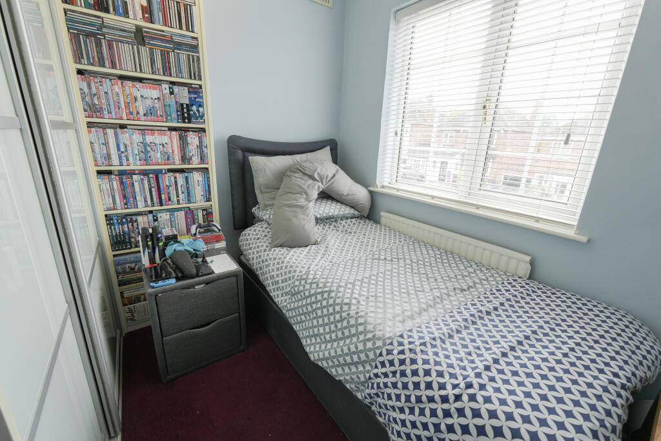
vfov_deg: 77.3
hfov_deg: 100.4
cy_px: 220
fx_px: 275
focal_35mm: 15
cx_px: 330
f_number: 4
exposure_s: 1/60
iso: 125
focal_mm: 10
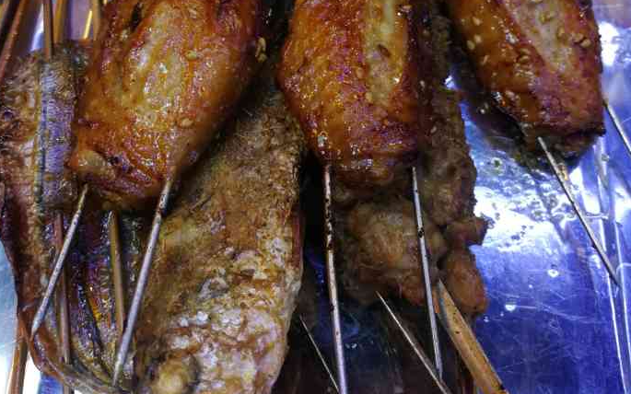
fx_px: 671
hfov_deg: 50.4
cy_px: 65
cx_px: 312
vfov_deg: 31.7
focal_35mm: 39
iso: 160
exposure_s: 1/33.3
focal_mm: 3.95
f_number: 2.2
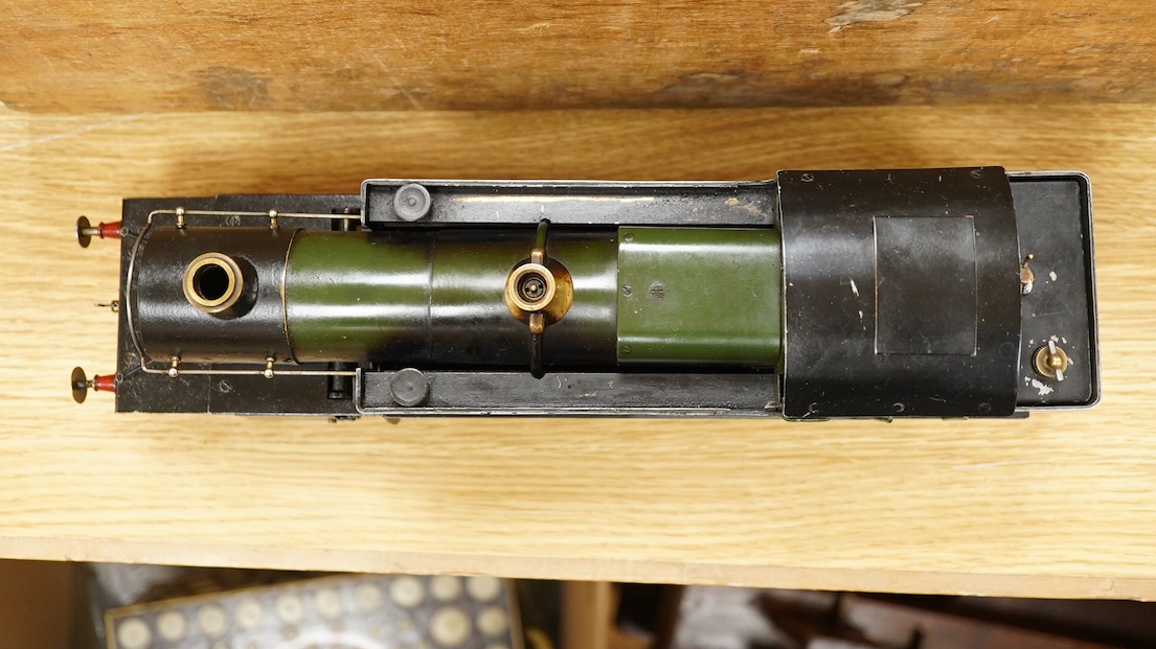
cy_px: 293
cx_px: 572
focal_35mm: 48
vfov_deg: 24.9
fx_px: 1471
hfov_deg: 42.9
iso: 2000
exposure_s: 1/125
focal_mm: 30
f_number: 3.5
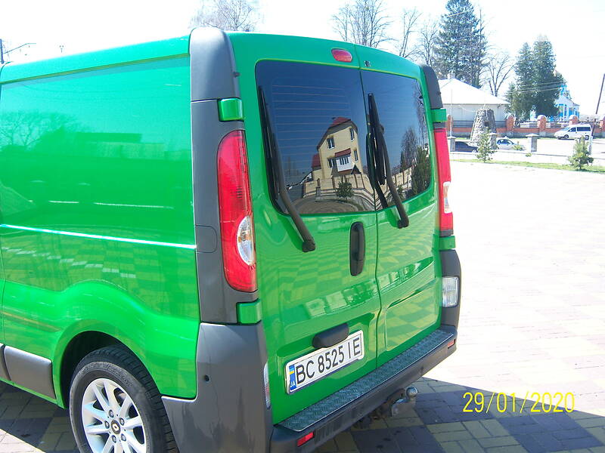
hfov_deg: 51.4
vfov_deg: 39.7
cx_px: 302
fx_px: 629
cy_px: 226
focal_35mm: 36
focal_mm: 7.5
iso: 80
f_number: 2.8
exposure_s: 1/200
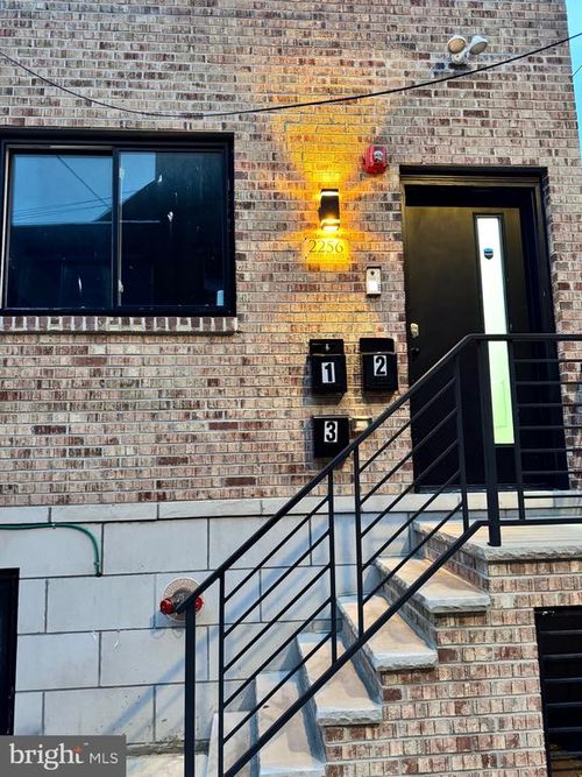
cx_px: 291
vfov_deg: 71.6
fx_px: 538
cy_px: 388
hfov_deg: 56.8
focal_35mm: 24
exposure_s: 1/30
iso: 800
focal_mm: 6.76
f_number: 1.78
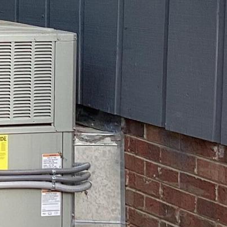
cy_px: -20
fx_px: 1009
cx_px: -117
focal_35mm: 136
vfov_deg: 12.6
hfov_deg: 12.2
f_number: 2.4
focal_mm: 3.3
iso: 50
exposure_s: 1/120
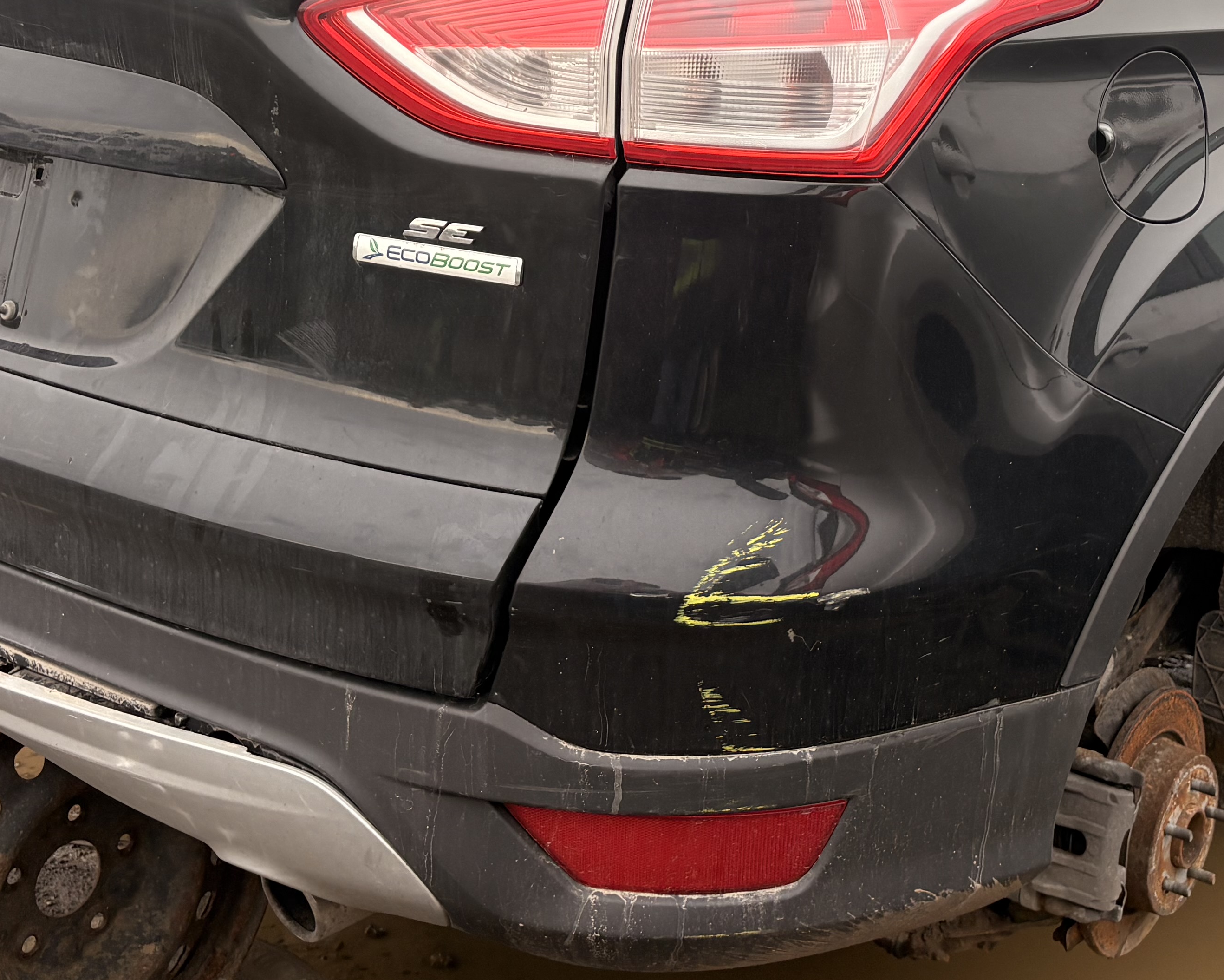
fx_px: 1992
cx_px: 730
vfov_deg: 26.8
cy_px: 137
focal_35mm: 55
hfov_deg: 34.0
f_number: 1.6
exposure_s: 1/548
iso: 50
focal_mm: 5.96
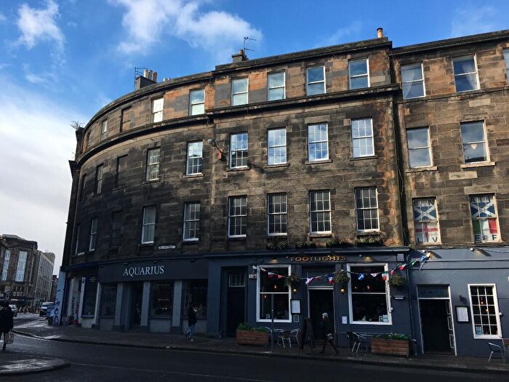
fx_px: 426
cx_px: 254
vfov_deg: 48.2
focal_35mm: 29
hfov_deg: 61.7
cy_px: 191
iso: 25
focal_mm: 4.15
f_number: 2.2
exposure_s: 1/699
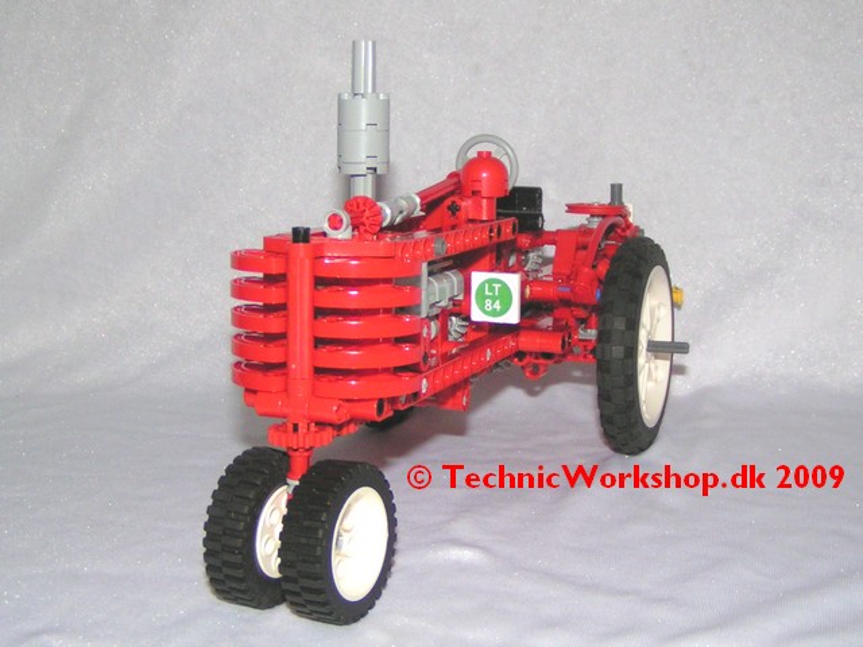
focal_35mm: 38
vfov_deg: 37.7
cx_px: 432
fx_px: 947
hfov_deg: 49.0
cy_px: 324
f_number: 2.8
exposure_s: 1/40
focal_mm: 5.8
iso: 200
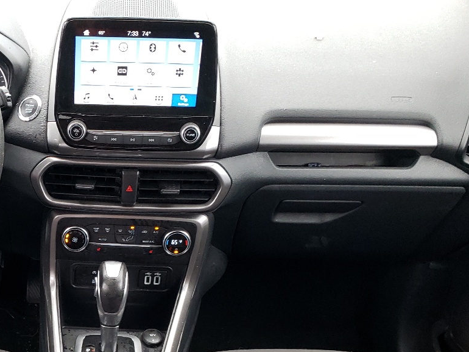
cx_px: 85
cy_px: 314
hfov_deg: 34.3
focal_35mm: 54
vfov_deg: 26.2
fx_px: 732
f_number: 1.5
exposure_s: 1/50
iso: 108
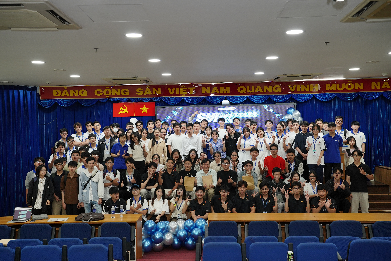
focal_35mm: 39
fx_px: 424
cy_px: 130
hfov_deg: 49.6
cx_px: 196
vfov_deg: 34.2
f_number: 4.5
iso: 800
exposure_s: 1/160
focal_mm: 39
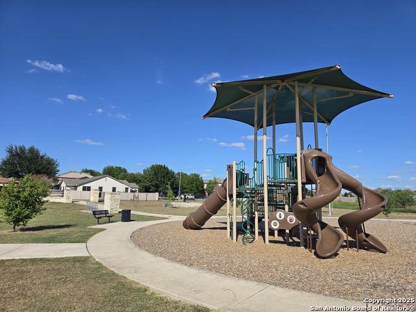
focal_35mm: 23
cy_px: 156
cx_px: 208
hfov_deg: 73.9
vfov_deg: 58.9
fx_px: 276
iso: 12
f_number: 1.7
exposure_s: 1/1076
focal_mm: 6.3
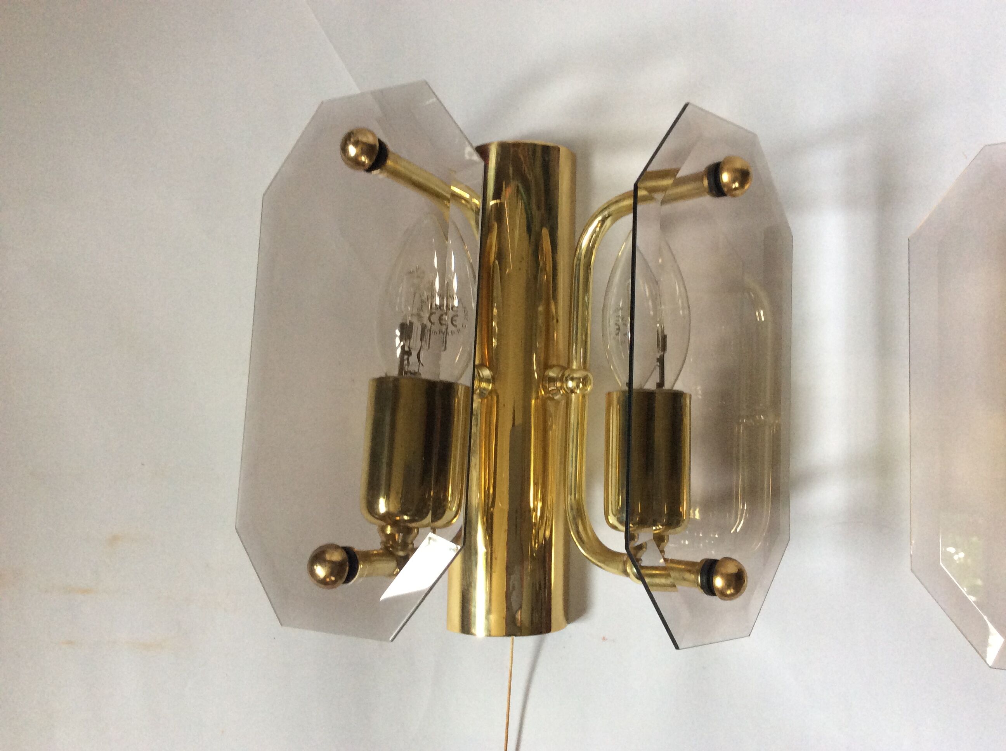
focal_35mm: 32
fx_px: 929
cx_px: 503
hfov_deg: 56.9
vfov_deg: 44.1
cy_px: 376
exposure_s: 1/25
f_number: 2.4
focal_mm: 3.3
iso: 125
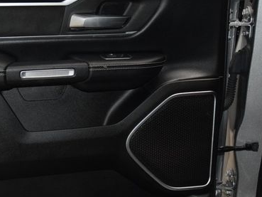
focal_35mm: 60
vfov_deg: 24.4
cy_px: 103
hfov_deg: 31.4
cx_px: 54
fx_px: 454
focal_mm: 24
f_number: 3.8
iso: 2200
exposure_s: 1/125
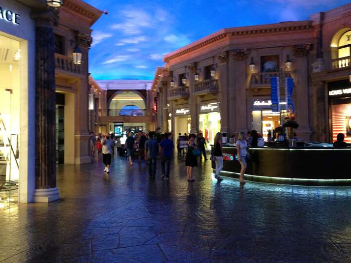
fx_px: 375
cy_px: 121
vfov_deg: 38.6
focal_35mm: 37
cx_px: 159
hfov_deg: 50.1
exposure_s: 1/20
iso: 250
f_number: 2.4
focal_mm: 4.13
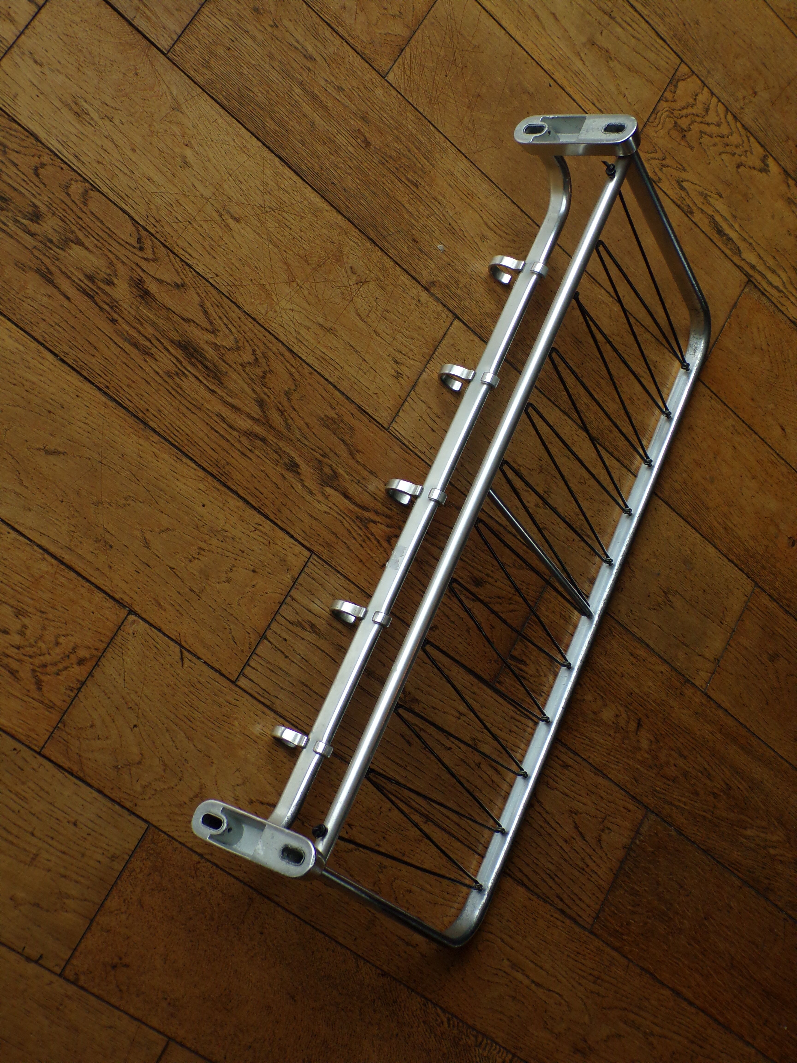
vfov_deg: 44.8
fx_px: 1289
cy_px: 532
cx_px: 398
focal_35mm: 42
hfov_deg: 34.3
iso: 141
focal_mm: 7.6
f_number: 3.4
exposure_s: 1/34
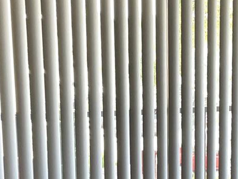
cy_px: 159
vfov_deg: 14.6
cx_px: 186
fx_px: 688
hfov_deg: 19.5
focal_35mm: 100
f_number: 1.8
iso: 200
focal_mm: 3
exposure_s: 1/60
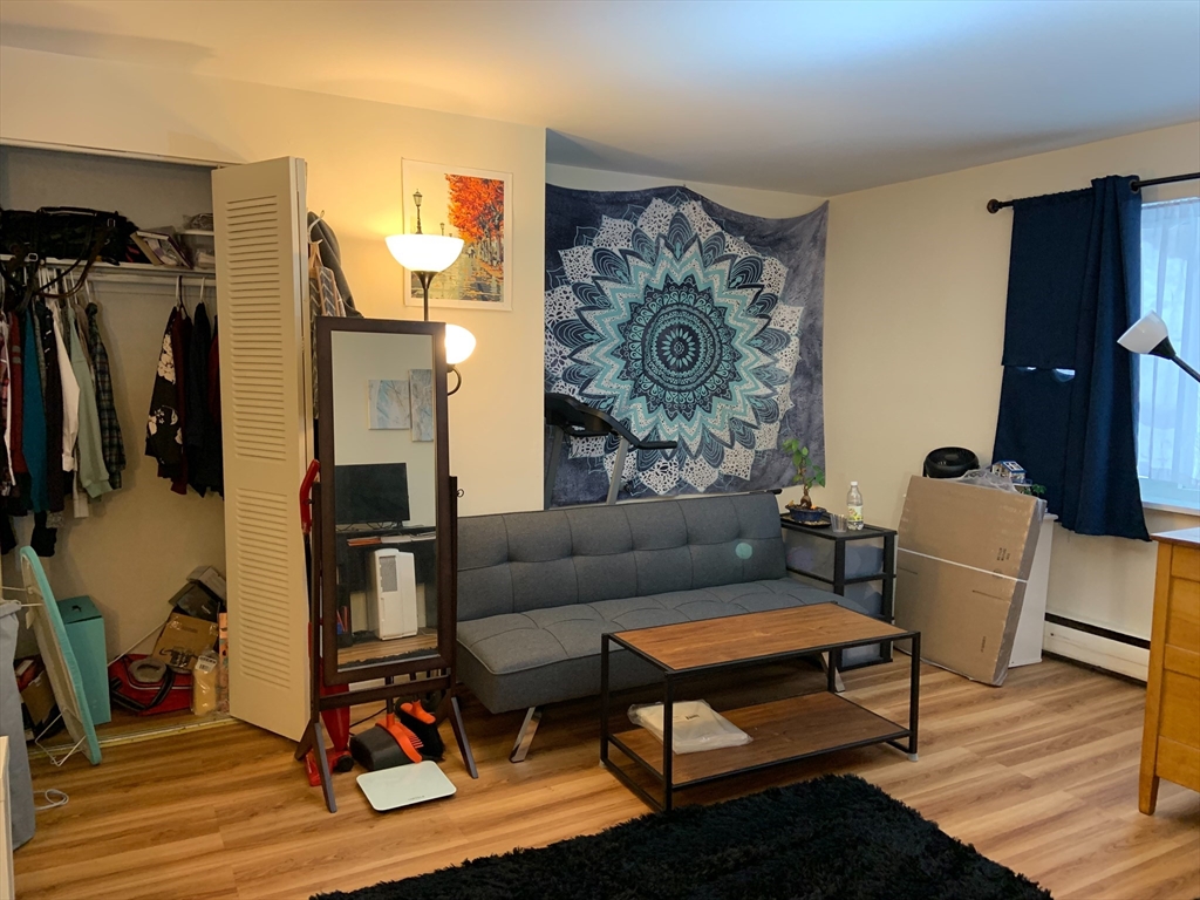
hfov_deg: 67.3
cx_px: 600
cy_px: 450
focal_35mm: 26
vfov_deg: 53.1
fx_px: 901
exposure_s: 1/60
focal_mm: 4.25
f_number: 1.8
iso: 200
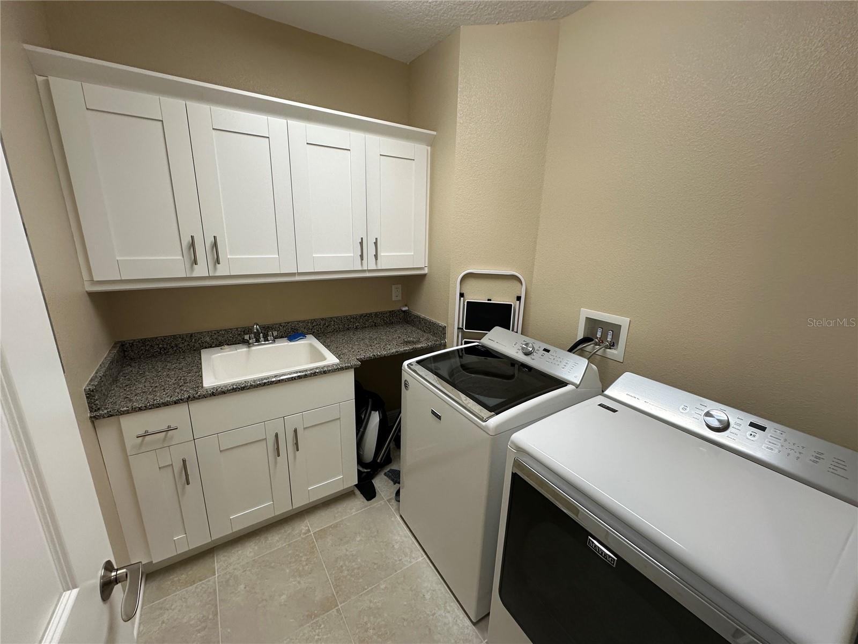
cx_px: 429
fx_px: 347
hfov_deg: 102.1
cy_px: 322
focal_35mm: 14
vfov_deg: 85.7
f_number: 2.2
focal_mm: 2.22
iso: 160
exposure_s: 1/120
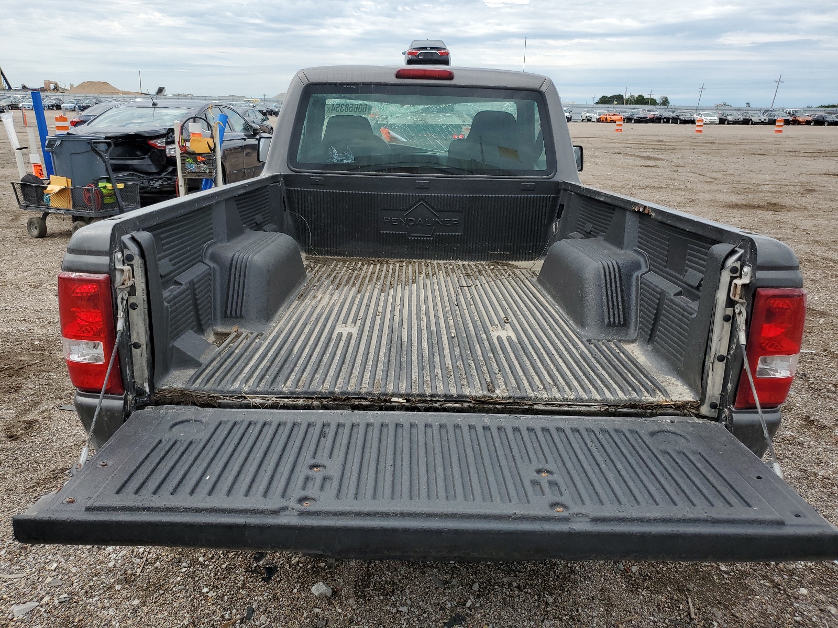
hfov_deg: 67.3
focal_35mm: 26
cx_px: 419
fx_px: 629
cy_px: 314
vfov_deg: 53.1
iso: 50
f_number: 1.5
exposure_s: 1/1667
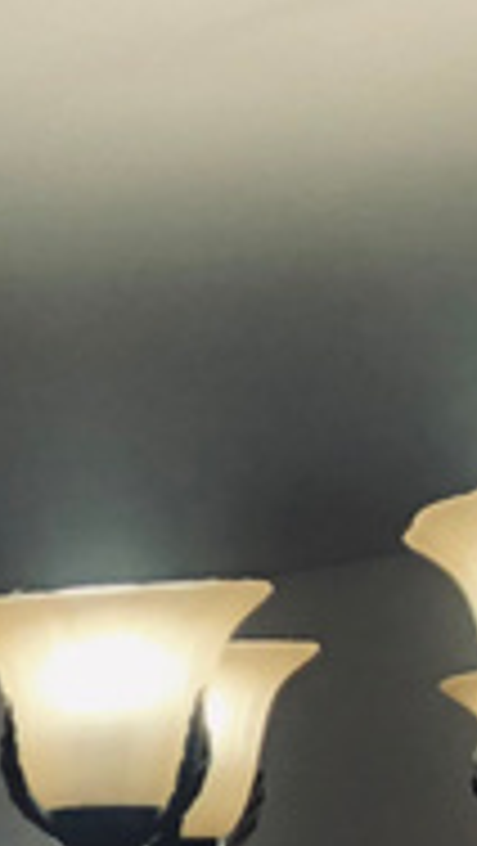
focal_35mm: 166
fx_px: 3726
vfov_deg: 12.1
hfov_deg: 6.4
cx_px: -1143
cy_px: 1400
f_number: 1.8
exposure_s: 1/120
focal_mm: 3.99
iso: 40
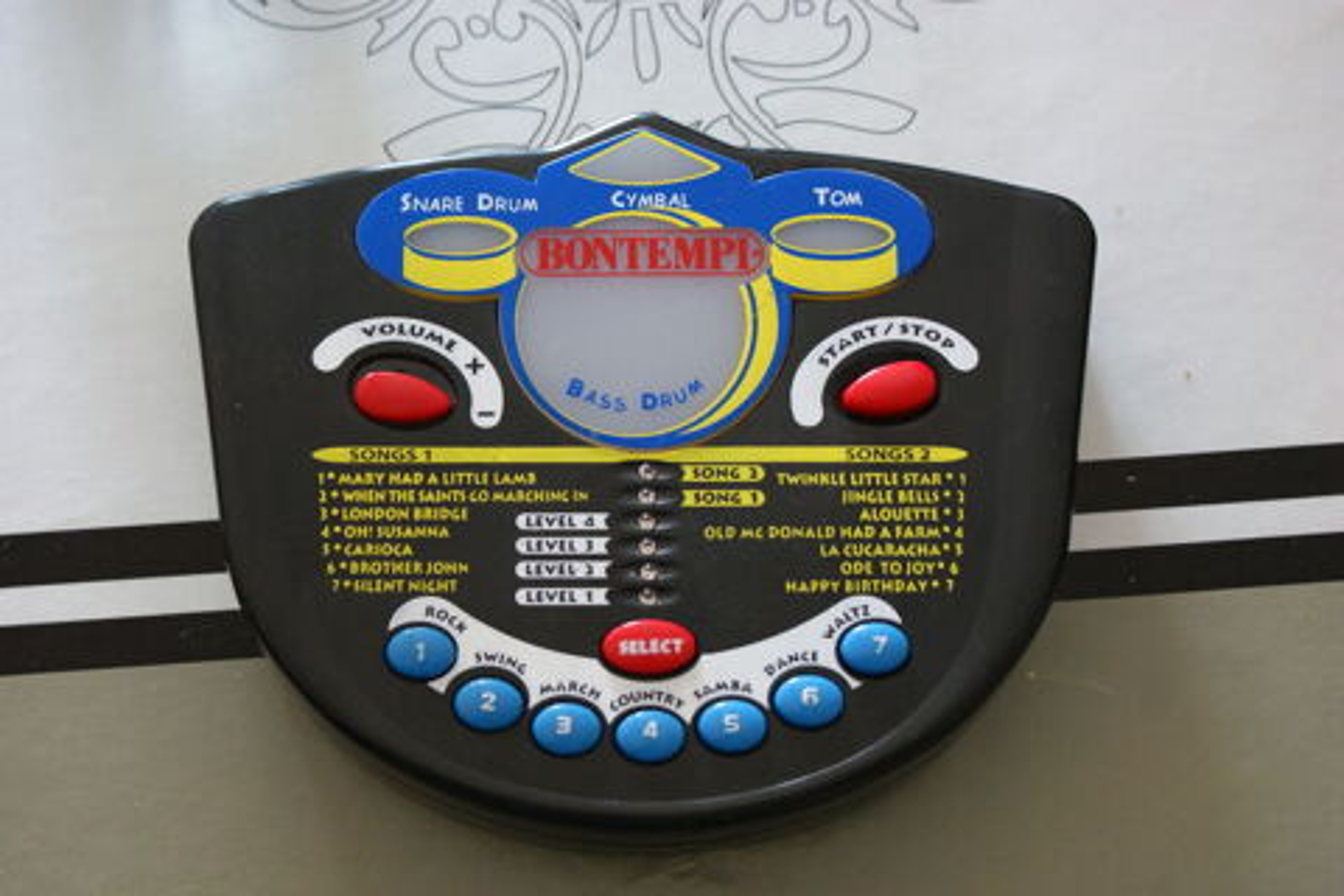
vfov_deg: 20.2
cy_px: 448
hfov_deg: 29.9
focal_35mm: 68
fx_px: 2520
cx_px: 672
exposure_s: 1/50
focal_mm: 45
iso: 400
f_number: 5.6
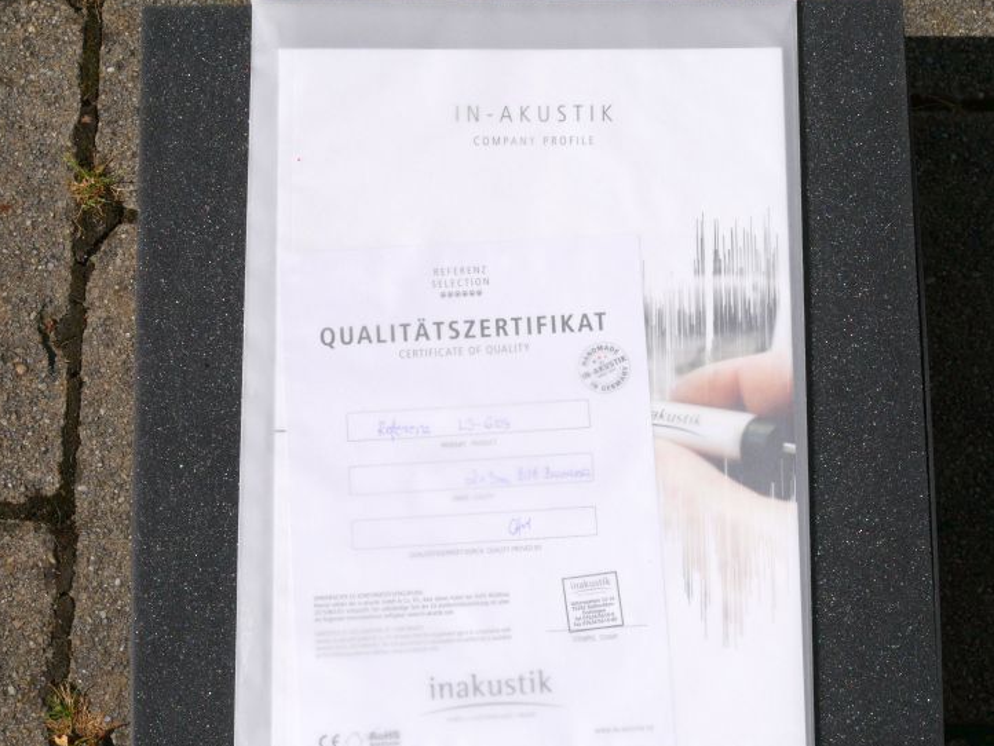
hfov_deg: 23.8
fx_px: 2355
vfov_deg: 18.0
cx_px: 501
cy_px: 354
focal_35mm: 82
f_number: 11
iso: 200
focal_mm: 37
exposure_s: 1/800
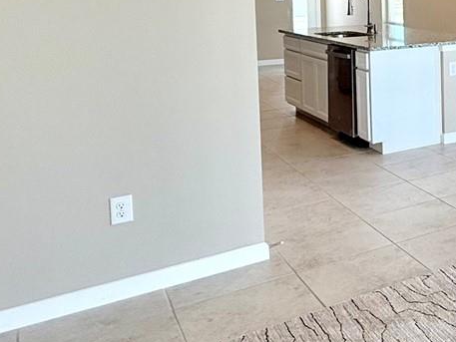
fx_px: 646
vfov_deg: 28.1
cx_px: 647
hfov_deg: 28.6
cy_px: 11
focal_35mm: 49
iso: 64
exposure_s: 1/144
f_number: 2.2
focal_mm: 2.22
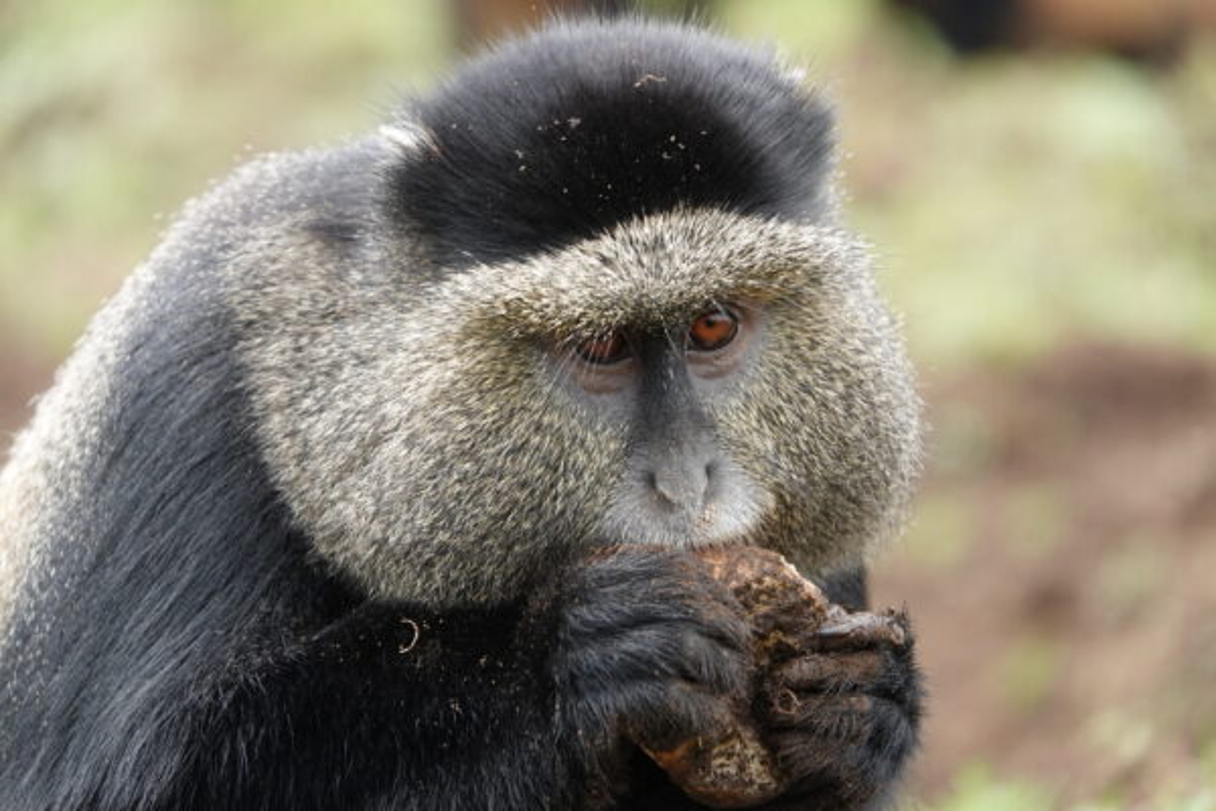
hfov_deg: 5.7
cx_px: 608
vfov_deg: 3.8
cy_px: 406
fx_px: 12193
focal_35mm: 361
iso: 320
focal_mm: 132.24
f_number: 4
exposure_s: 1/250
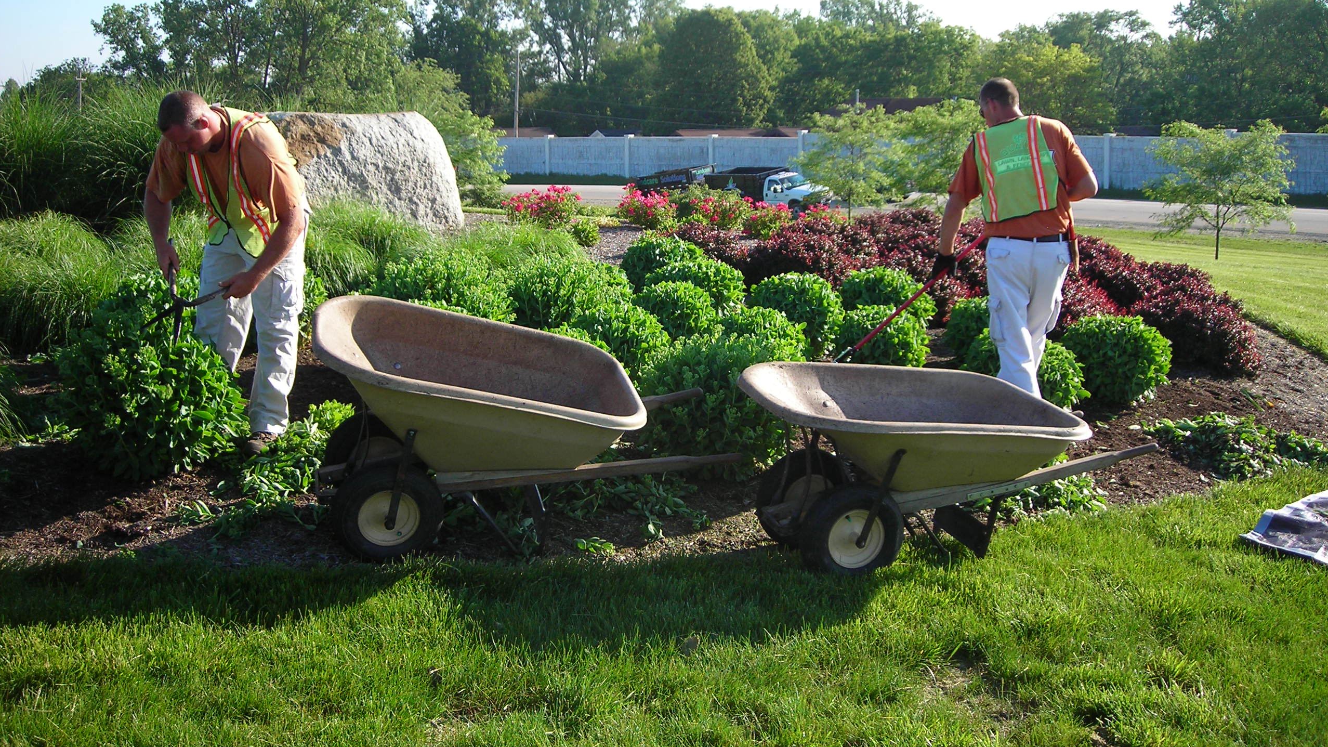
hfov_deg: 48.4
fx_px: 1479
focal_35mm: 42
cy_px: 313
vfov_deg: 28.3
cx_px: 670
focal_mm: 6.3
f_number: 3.2
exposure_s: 1/284
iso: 50
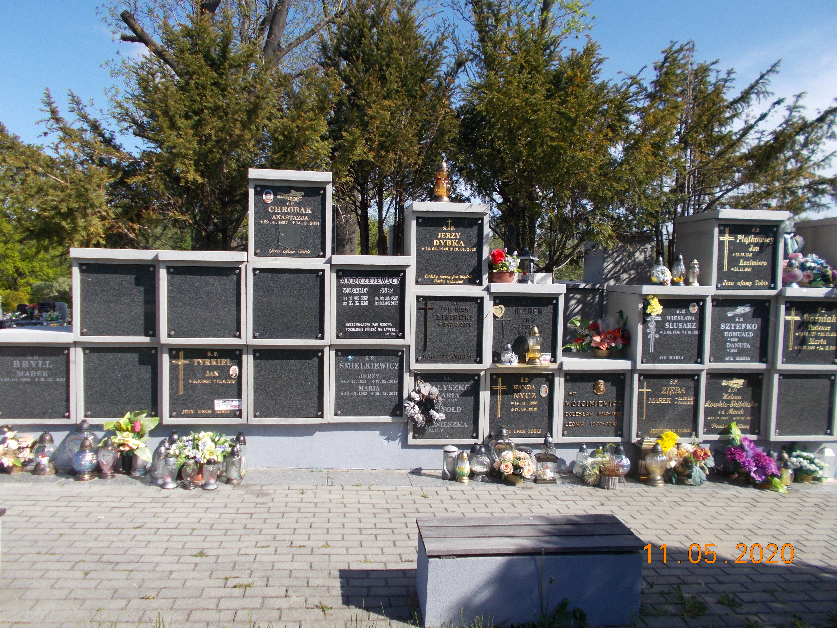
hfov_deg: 67.3
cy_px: 314
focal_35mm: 26
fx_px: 629
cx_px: 418
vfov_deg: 53.1
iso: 80
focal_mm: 4.6
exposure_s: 1/125
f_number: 8
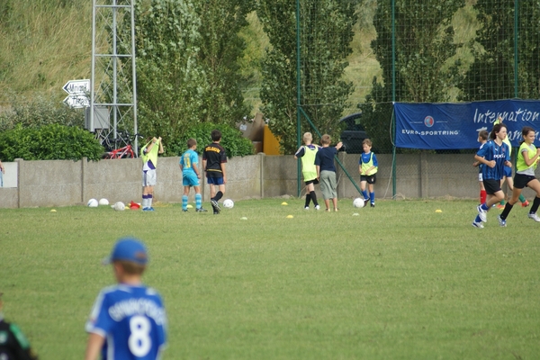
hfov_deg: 4.6
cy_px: 180
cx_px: 270
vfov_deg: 3.1
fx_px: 6749
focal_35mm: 450
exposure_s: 1/500
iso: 250
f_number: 5.6
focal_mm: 300
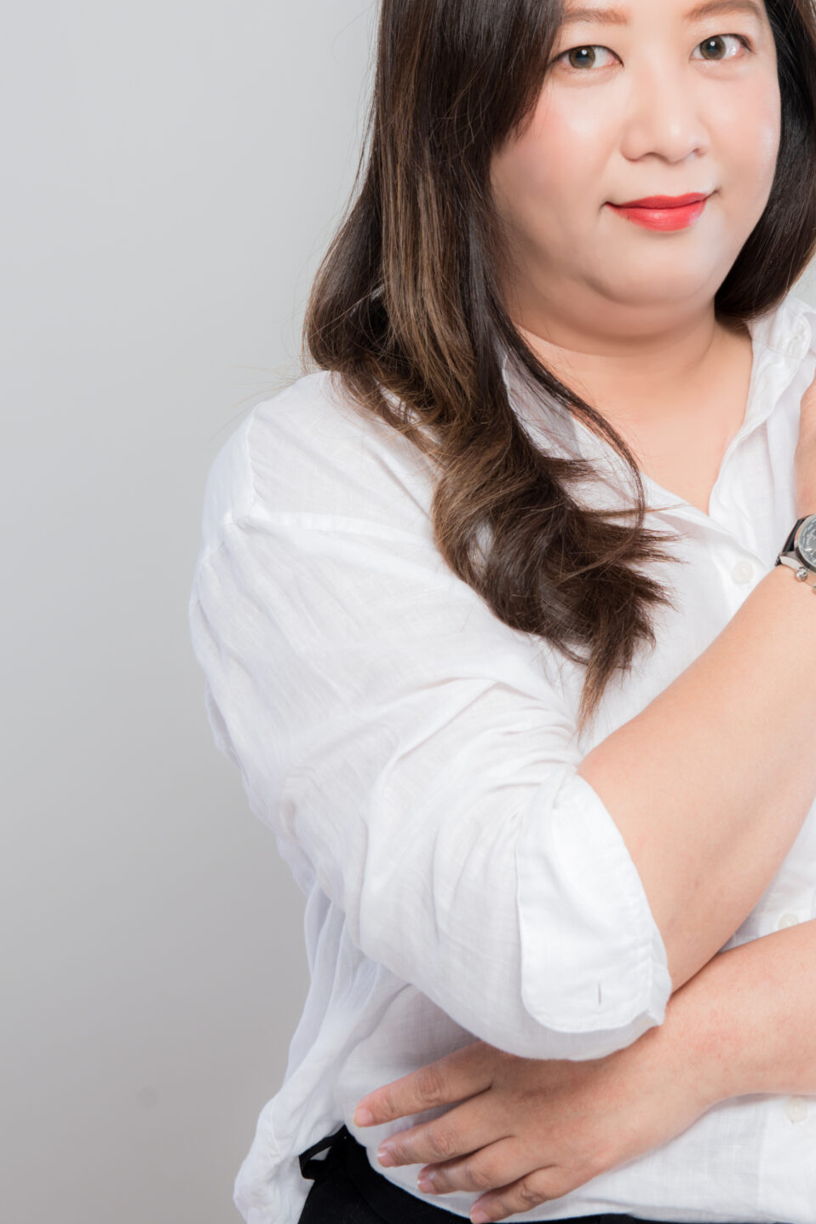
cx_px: 679
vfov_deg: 19.0
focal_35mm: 107
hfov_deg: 12.7
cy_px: 415
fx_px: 3636
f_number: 7.1
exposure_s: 1/80
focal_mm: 60
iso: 100
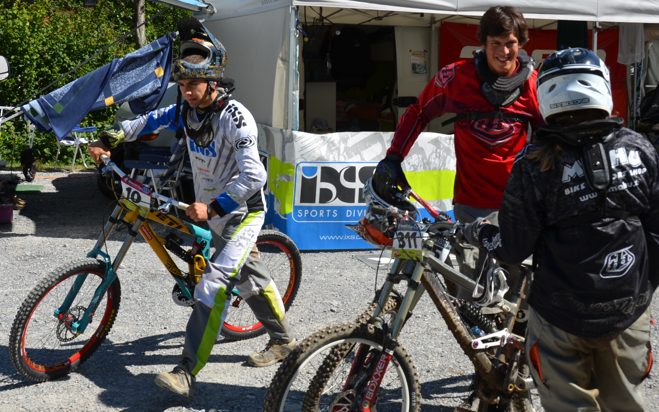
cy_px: 151
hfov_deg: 38.1
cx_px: 274
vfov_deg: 24.3
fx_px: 952
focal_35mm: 53
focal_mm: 22
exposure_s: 1/250
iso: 100
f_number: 8
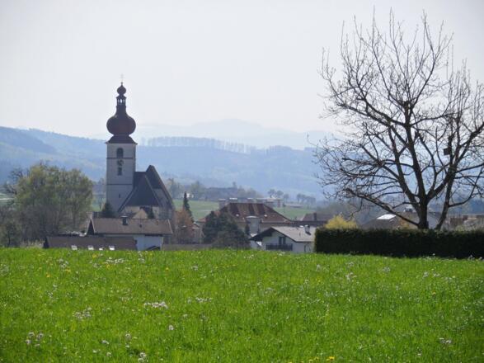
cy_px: 182
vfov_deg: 8.2
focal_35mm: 180
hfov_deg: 11.0
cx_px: 242
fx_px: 2516
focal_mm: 29.7
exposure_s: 1/1000
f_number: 4.4
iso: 80
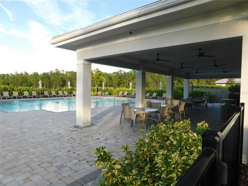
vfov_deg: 58.9
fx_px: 165
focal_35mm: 23
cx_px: 124
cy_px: 93
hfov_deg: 73.9
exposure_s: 1/320
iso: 125
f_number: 3
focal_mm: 4
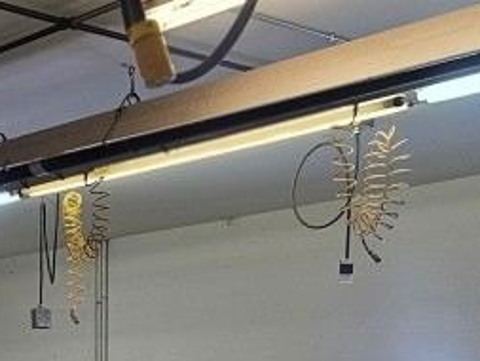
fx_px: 1290
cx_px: -11
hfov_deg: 20.3
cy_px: 426
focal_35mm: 93
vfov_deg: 15.4
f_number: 1.8
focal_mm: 5.4
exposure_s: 1/120
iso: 125
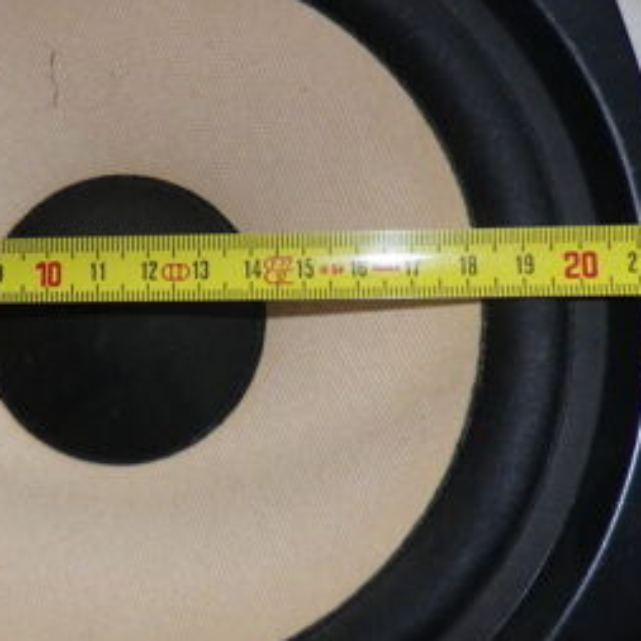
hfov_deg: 38.5
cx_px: 129
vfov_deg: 40.0
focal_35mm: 42
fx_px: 880
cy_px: 312
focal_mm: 4.5
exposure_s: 1/50
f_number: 7.1
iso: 400
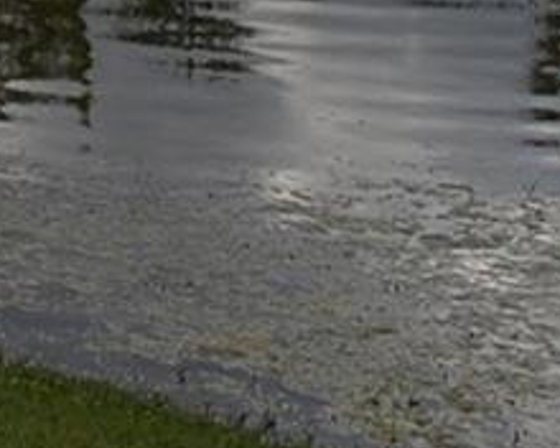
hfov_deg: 5.9
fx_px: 5088
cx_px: -993
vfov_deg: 4.8
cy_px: -799
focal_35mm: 307
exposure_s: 1/200
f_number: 10
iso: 100
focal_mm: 30
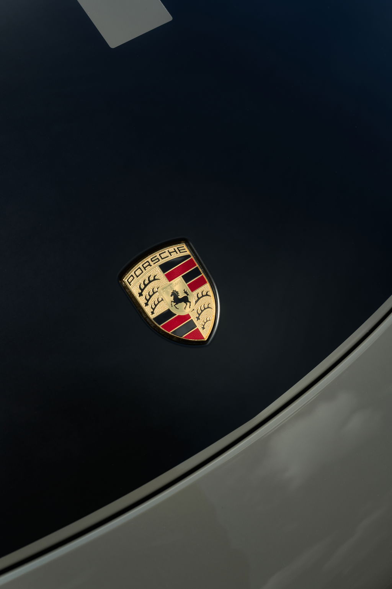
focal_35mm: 43
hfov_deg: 31.2
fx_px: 703
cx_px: 196
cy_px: 294
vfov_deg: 45.4
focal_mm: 43
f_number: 5
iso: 100
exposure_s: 1/200
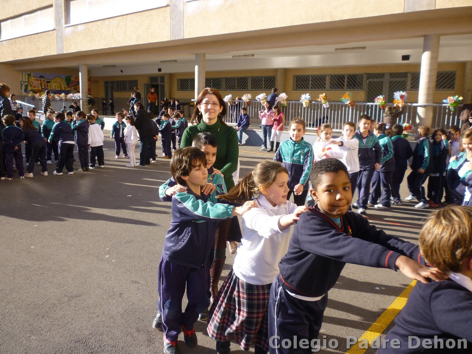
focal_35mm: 29
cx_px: 236
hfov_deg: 61.7
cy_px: 177
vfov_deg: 48.2
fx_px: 395
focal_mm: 5.2
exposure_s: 1/320
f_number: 3.3
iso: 80
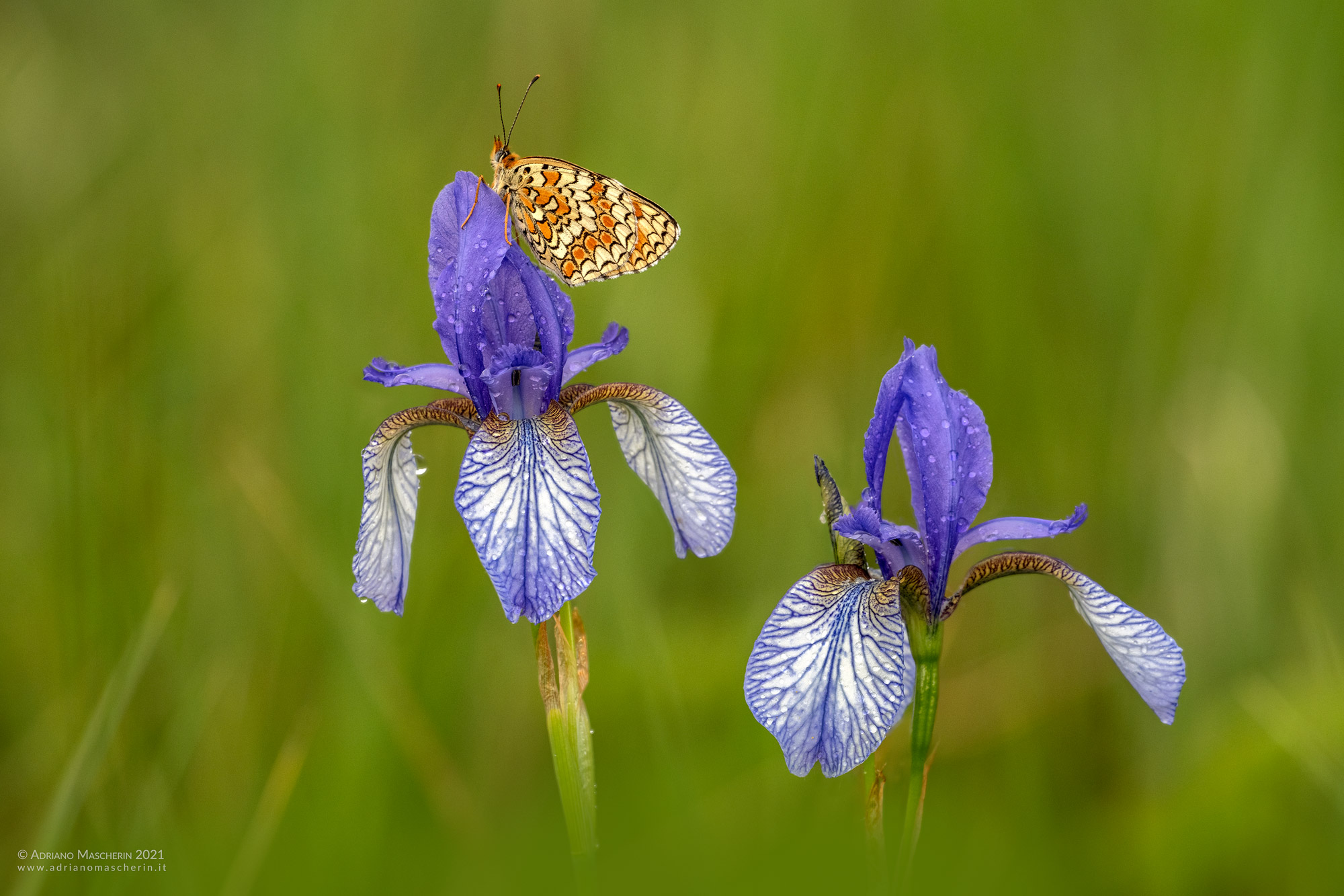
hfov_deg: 11.4
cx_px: 672
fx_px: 6719
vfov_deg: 7.6
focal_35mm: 180
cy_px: 448
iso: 400
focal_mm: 180
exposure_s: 1/25
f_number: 18
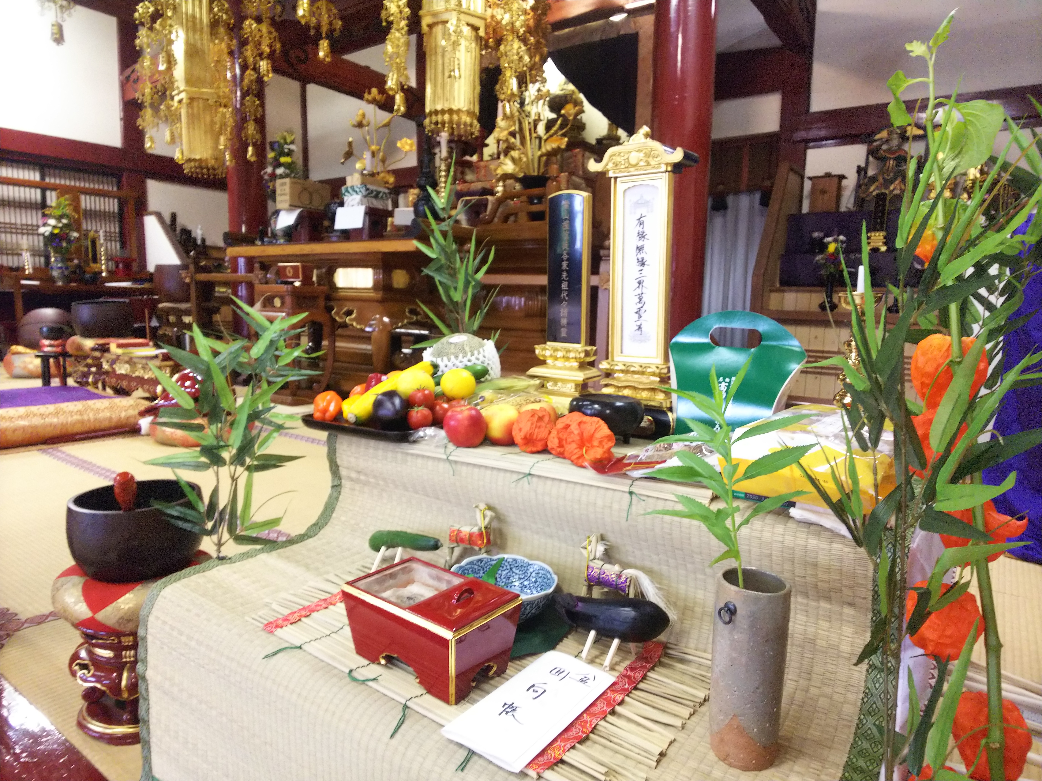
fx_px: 662
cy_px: 390
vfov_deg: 61.1
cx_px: 521
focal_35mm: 22
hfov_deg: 76.4
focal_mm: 3.4
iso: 320
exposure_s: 1/24
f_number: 1.94
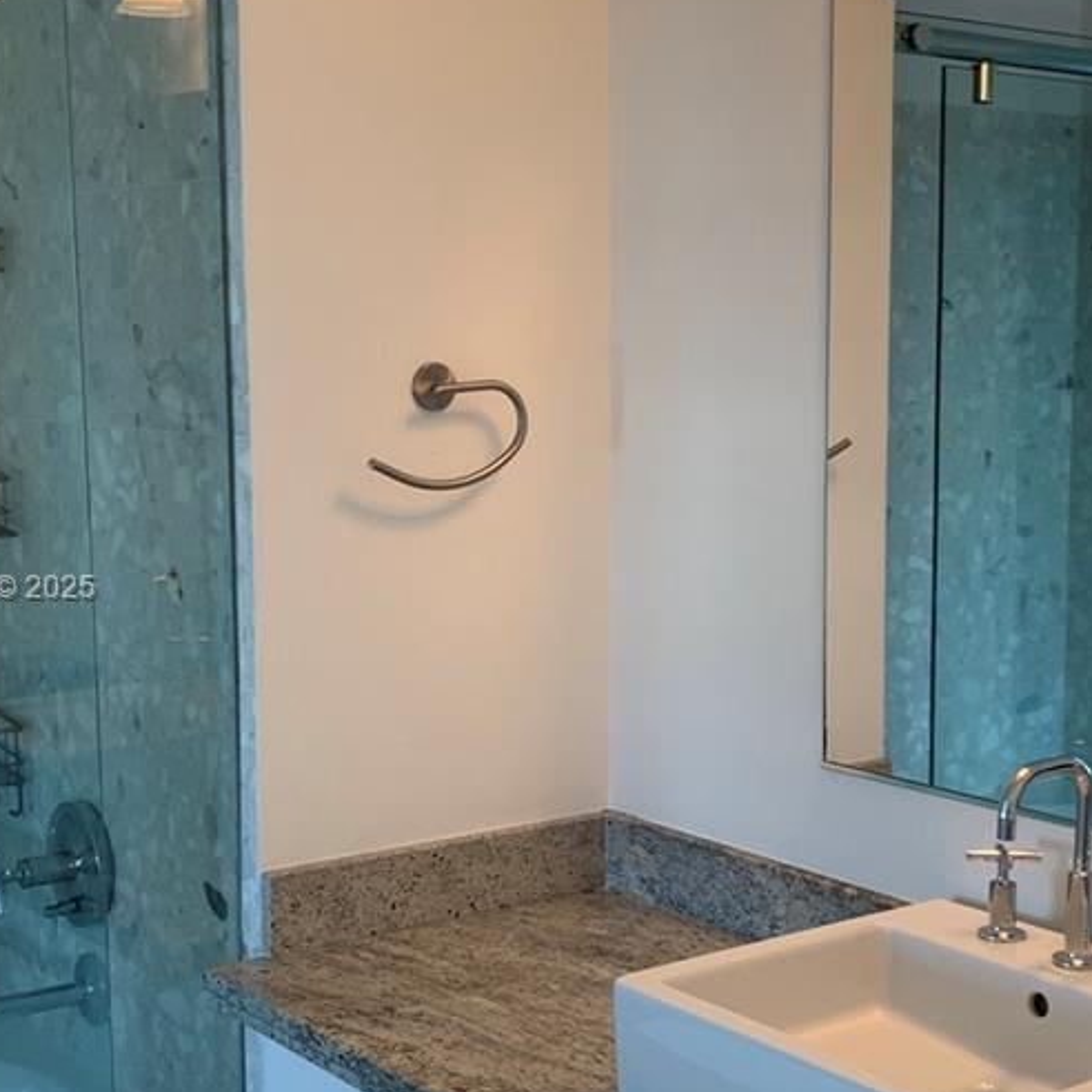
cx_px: 684
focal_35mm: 56
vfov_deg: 30.5
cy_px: 590
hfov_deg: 30.4
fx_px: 1999
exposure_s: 1/120
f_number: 1.8
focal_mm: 4.25
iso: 80
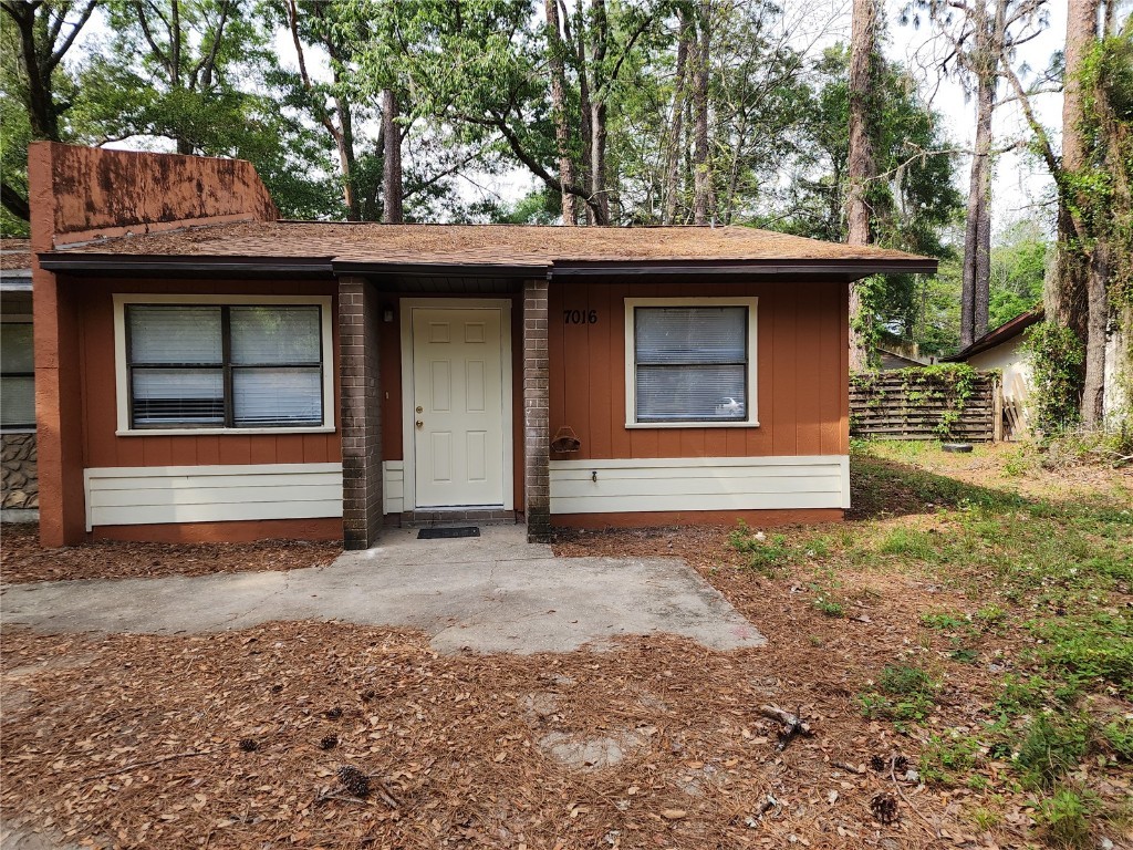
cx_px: 566
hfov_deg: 73.9
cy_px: 425
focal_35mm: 23
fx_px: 753
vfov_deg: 58.9
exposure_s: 1/292
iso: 12
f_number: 1.8
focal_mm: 6.4
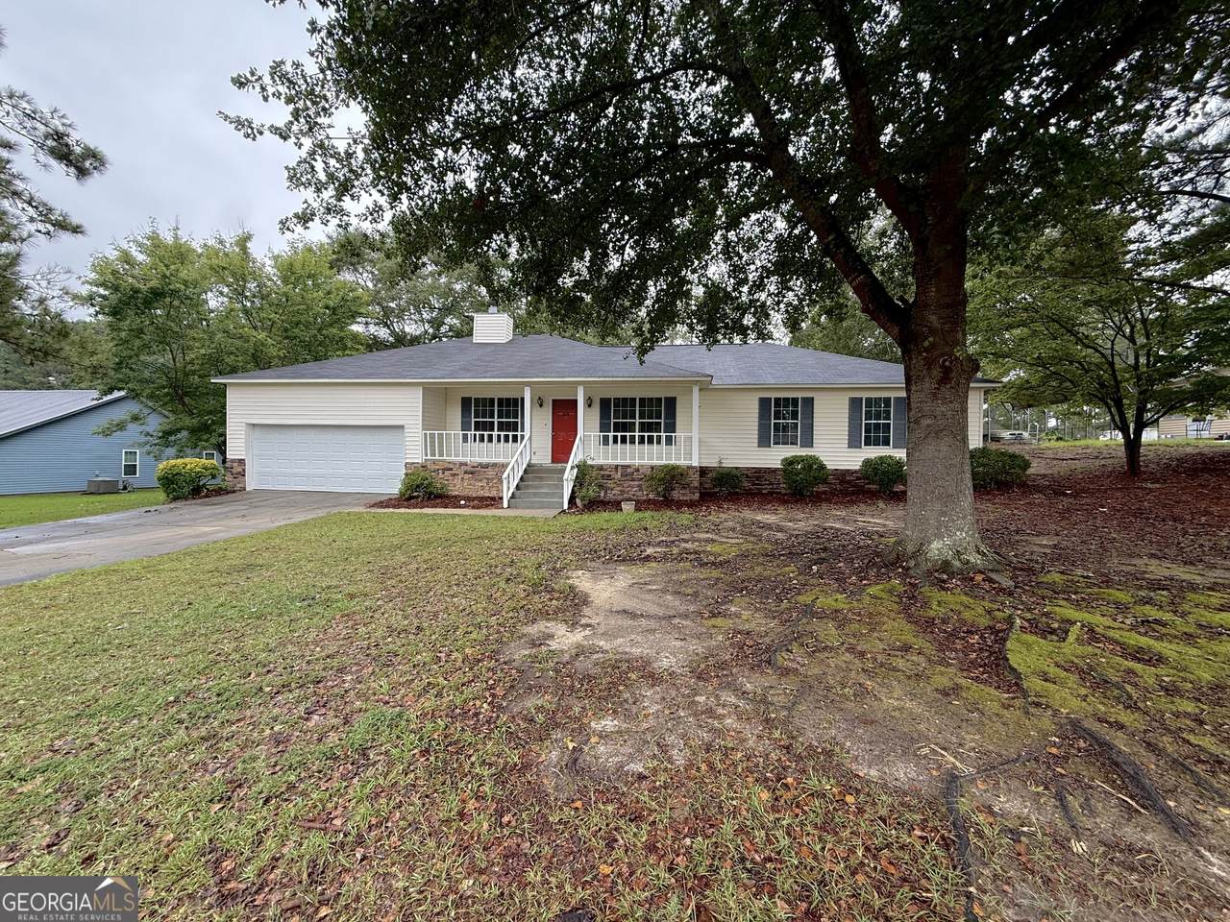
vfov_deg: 85.7
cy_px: 461
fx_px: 497
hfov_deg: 102.1
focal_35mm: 14
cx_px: 615
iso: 50
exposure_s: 1/99
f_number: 2.2
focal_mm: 2.22
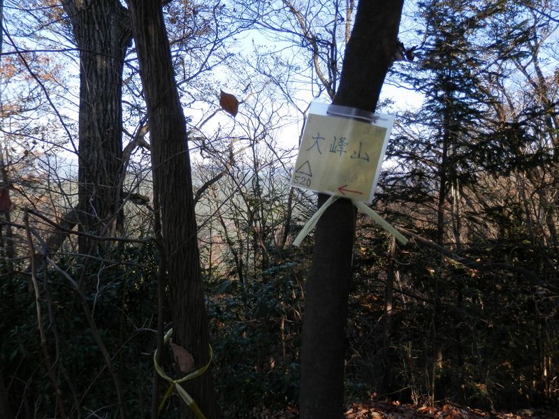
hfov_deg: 69.4
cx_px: 280
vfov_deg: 54.9
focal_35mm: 25
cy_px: 210
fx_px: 404
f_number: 3
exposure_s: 1/250
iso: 80
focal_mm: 4.5
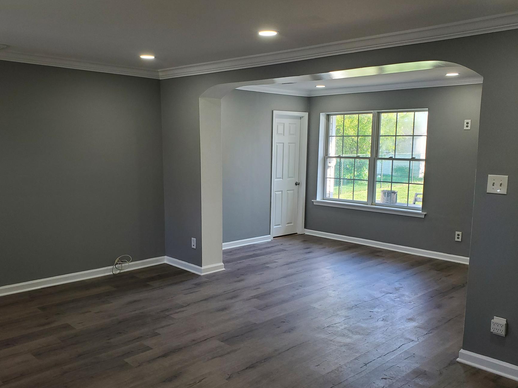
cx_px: 254
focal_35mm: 31
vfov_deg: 45.3
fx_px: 464
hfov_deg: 58.4
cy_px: 221
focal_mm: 4.3
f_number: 2.4
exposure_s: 1/120
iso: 160
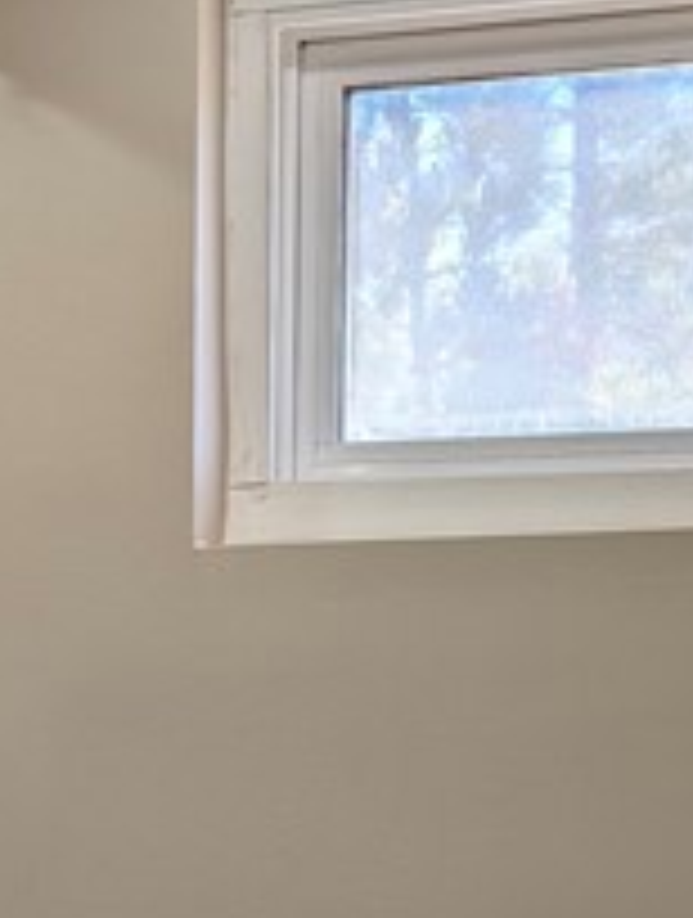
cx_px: 196
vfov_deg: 15.0
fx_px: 3190
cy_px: 1429
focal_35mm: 120
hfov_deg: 12.4
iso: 29
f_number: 1.68
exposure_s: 1/120
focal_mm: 6.9
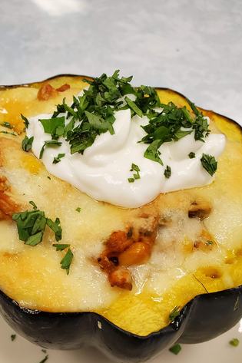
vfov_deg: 47.3
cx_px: 103
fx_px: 404
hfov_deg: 33.3
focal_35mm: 40
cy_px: 256
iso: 320
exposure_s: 1/120
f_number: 2.4
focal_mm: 4.3
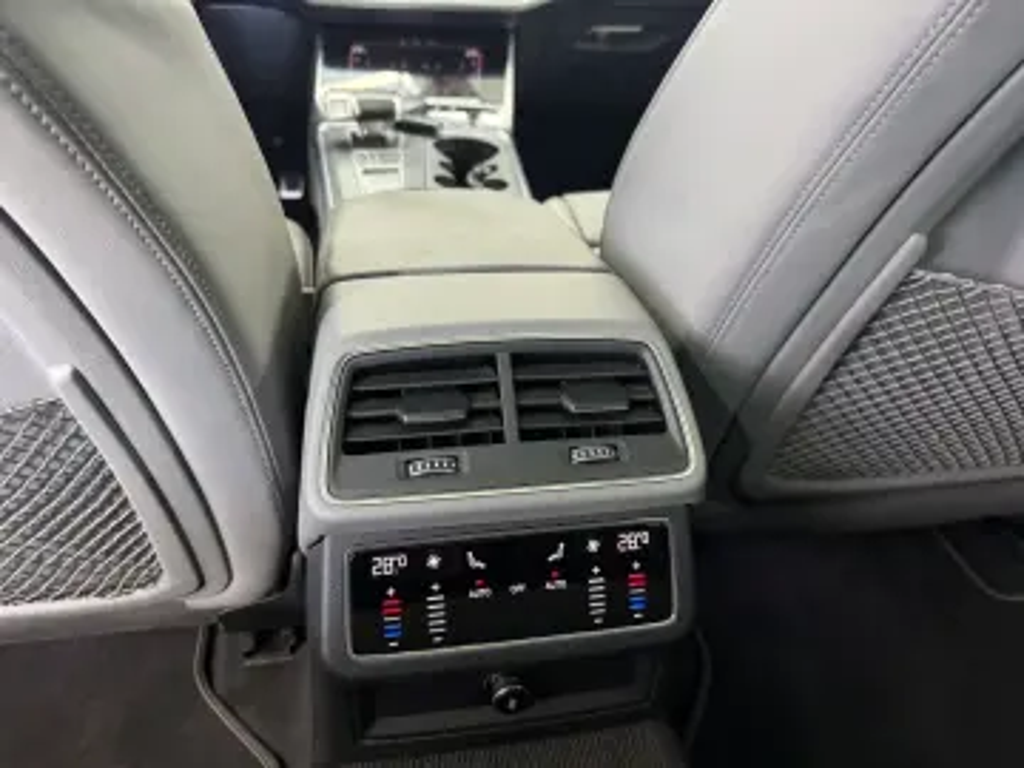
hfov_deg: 71.6
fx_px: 710
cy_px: 384
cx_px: 512
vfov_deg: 56.8
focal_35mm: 24
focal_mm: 6.76
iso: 800
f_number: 1.78
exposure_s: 1/50
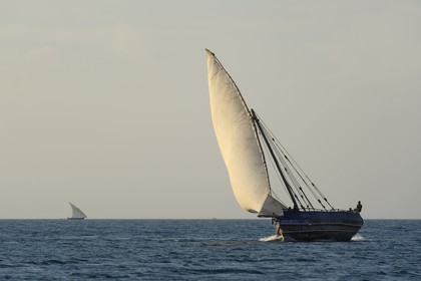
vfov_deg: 6.9
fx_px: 2339
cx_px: 210
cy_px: 140
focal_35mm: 200
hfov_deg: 10.3
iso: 200
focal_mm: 200
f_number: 5
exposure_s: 1/640
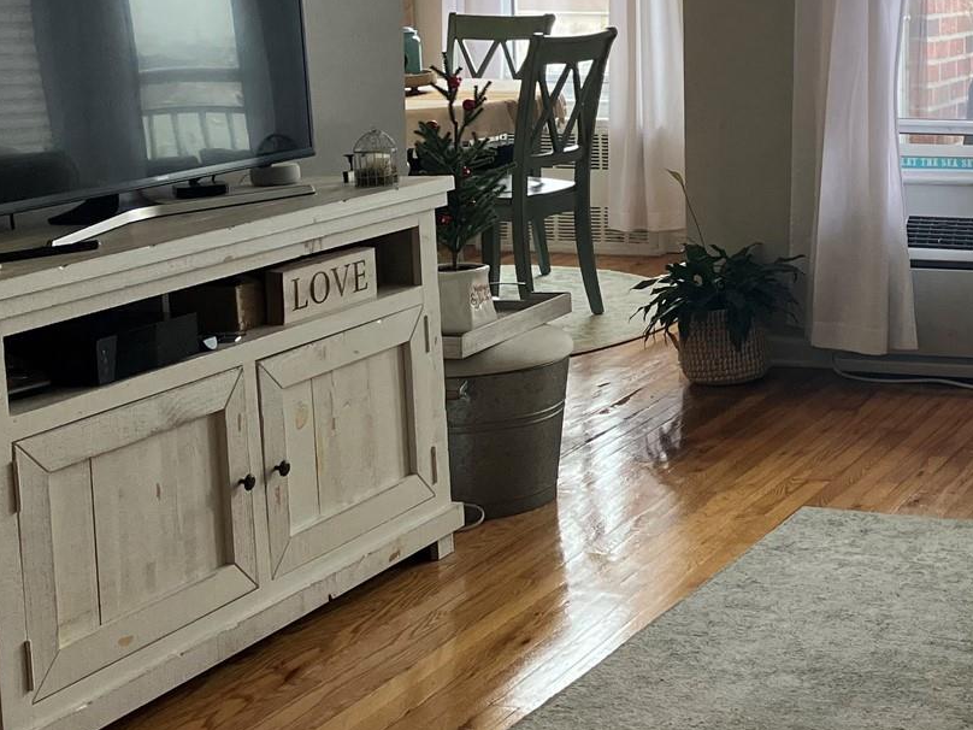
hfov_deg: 25.4
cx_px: 1073
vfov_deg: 20.5
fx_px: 1996
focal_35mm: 71
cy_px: 129
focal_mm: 3.99
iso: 80
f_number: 1.8
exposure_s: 1/120
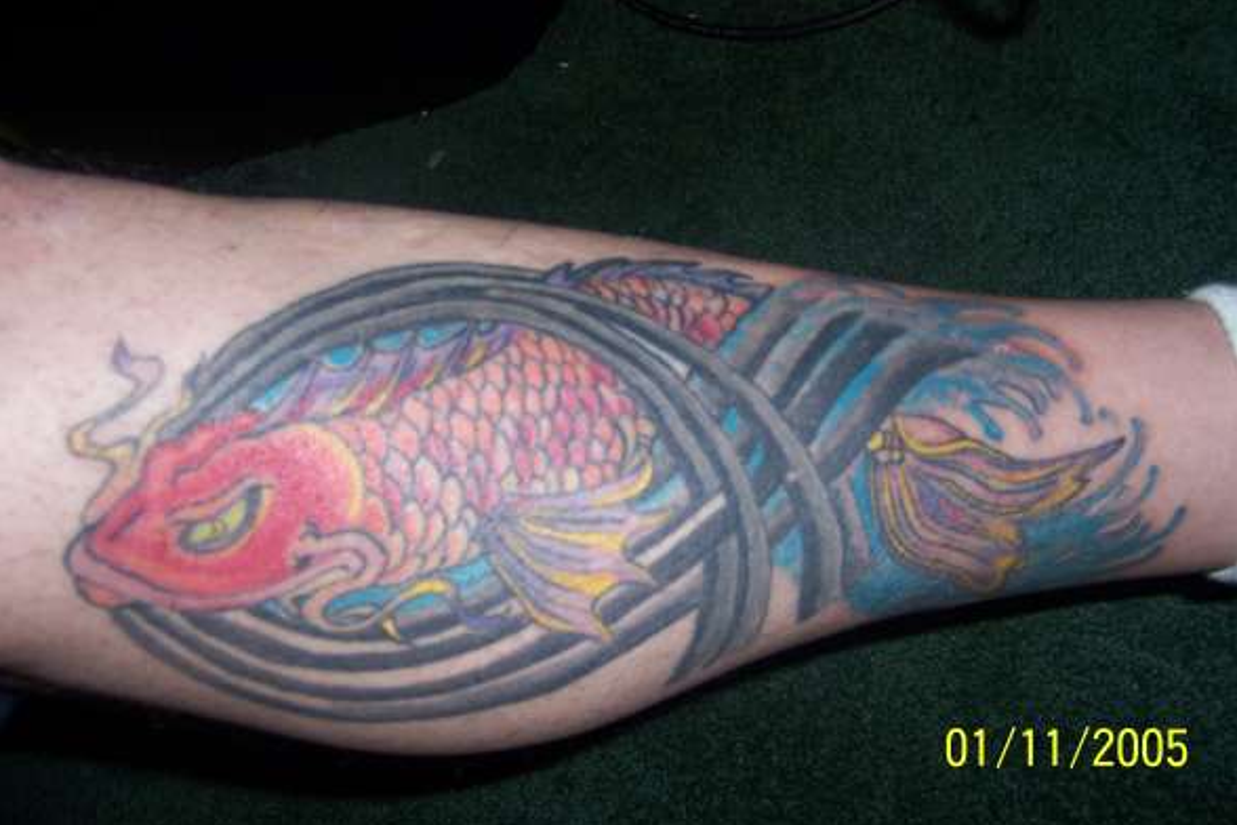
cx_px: 627
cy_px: 400
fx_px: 1203
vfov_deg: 37.8
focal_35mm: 35
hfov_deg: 54.4
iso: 80
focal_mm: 5.5
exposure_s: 1/60
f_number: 2.8
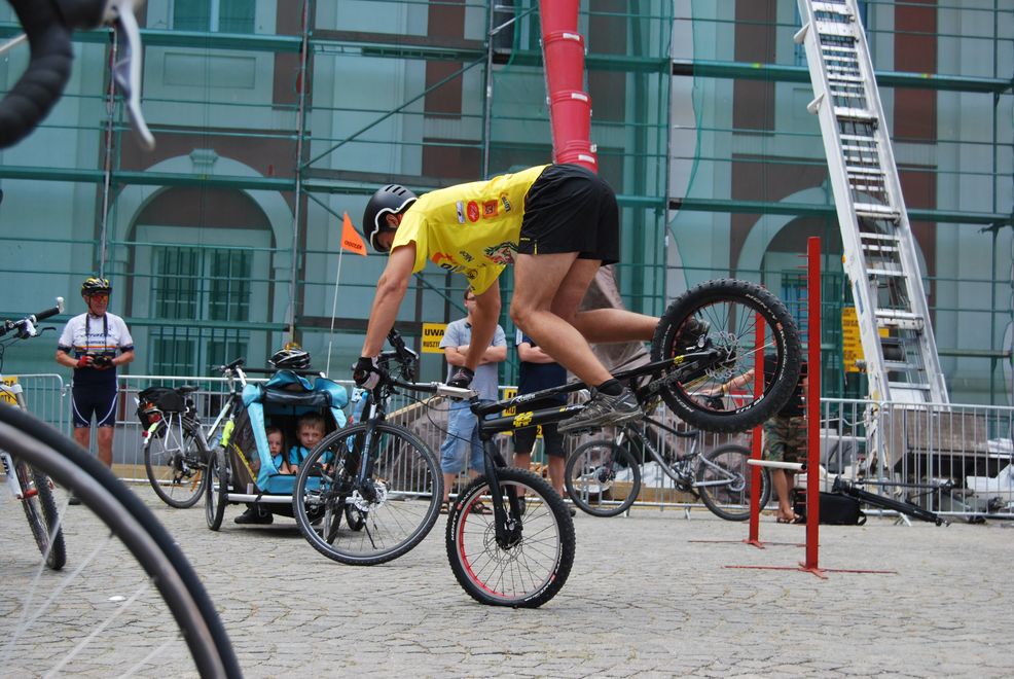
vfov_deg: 26.6
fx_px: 1438
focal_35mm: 51
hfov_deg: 38.8
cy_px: 340
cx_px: 507
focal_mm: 34
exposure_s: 1/125
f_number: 5.6
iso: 100
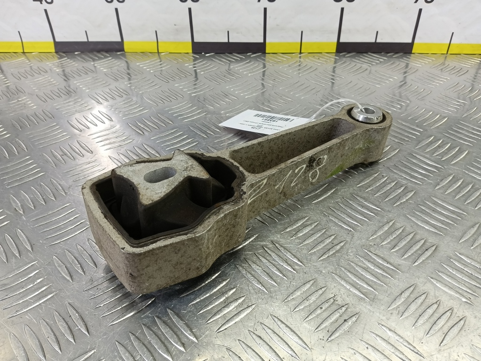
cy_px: 180
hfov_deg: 73.9
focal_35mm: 23
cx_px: 240
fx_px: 320
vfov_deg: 58.9
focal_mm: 4.11
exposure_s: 1/50
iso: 133
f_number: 1.6
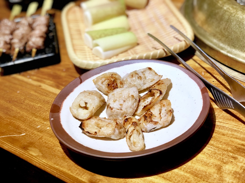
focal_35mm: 57
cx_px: 122
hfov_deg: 33.8
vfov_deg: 25.6
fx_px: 403
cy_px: 92
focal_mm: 6.6
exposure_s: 1/60
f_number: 2.8
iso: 125
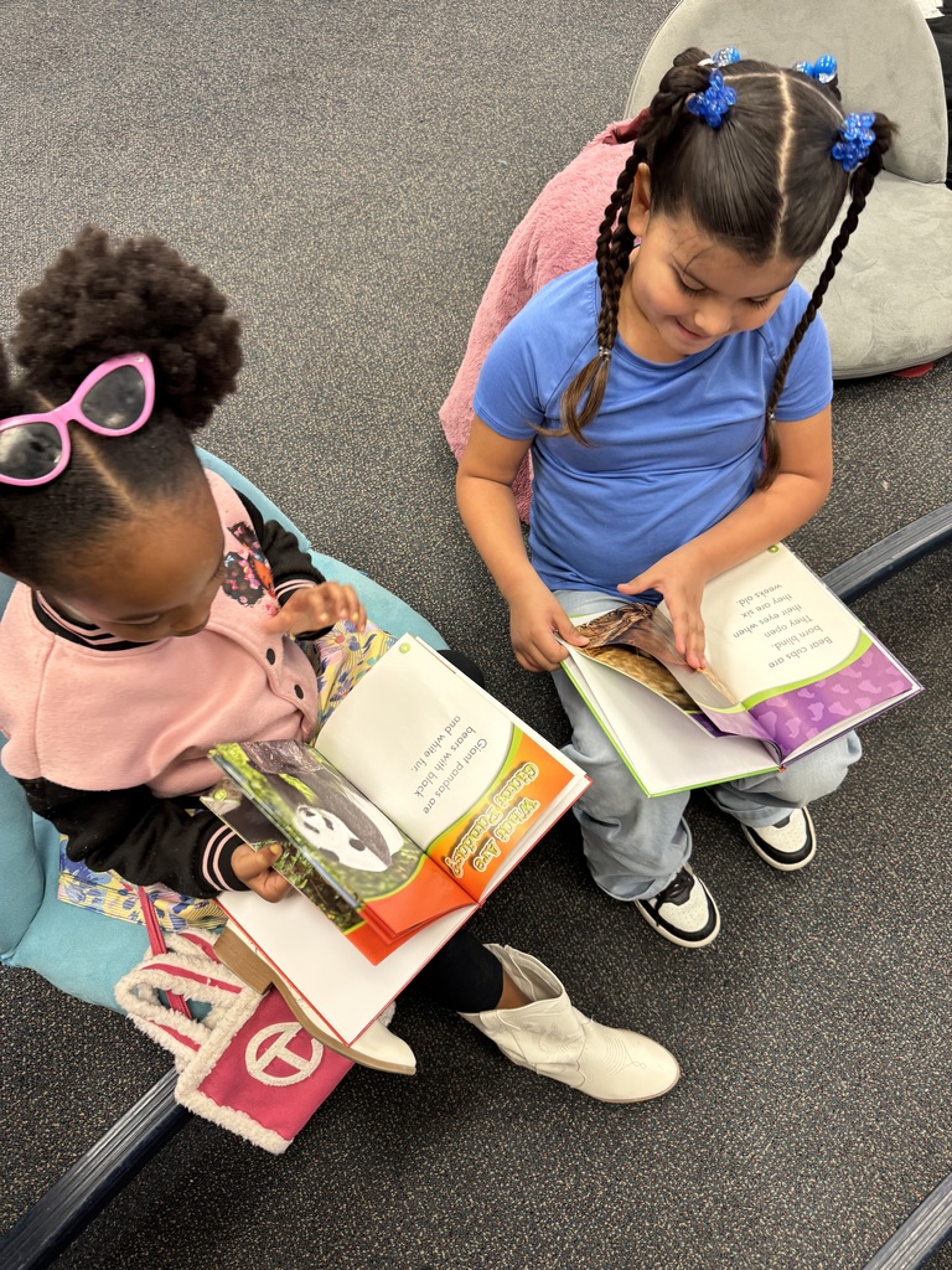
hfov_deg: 56.8
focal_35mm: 24
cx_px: 476
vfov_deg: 71.6
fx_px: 880
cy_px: 635
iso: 200
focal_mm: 6.76
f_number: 1.78
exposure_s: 1/60
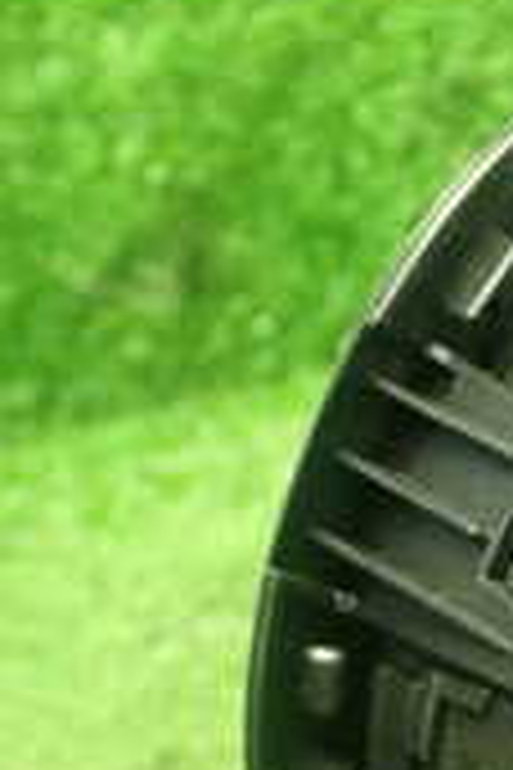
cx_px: 1026
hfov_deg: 8.7
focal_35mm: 150
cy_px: 802
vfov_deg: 13.5
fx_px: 3206
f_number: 2.8
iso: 800
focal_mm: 7.31
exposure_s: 1/30
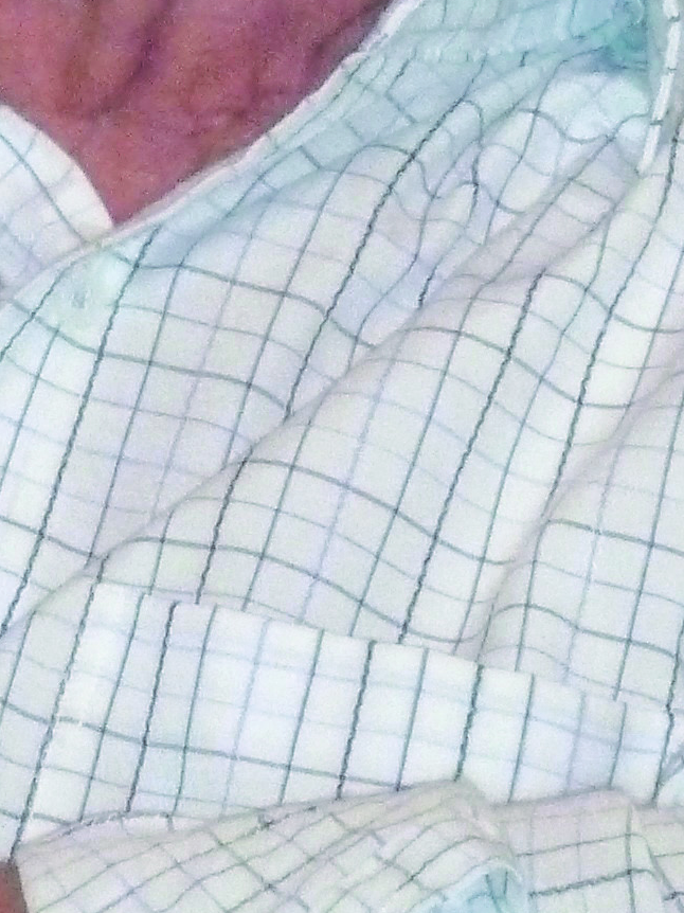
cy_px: -346
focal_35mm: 889
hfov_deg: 1.7
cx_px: 142
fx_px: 23433
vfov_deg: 2.2
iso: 640
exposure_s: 1/125
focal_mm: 34.4
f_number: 4.6
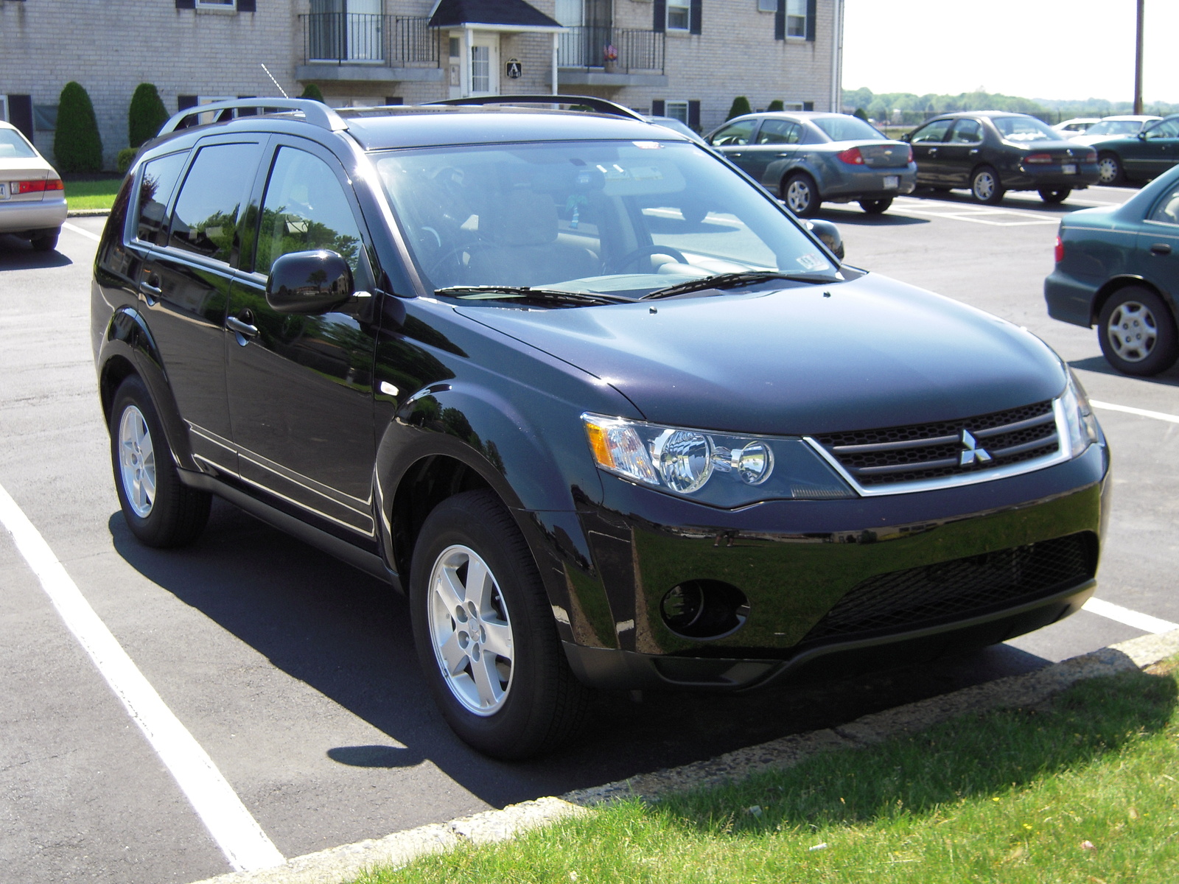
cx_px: 590
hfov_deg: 38.2
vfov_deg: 29.1
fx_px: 1703
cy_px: 442
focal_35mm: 50
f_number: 3.5
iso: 100
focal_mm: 8.9
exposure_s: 1/320
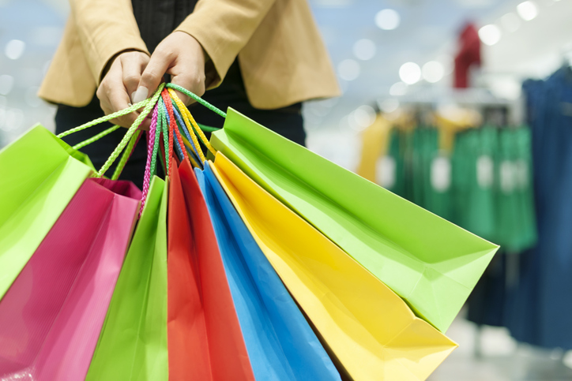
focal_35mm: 50
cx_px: 286
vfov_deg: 27.0
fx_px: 795
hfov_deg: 39.6
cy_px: 190
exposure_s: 1/60
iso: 160
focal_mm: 50
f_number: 2.2
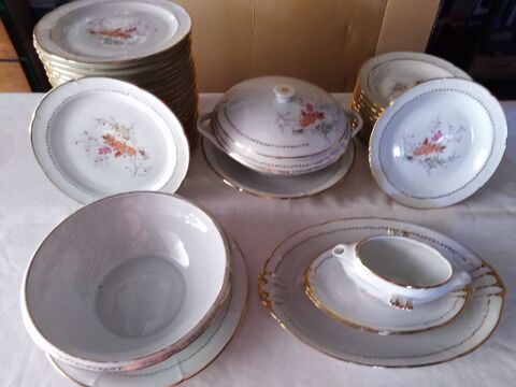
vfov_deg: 53.1
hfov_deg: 67.3
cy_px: 194
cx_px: 258
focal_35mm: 26
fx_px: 388
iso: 599
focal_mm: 3.46
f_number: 2.2
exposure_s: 1/17.1
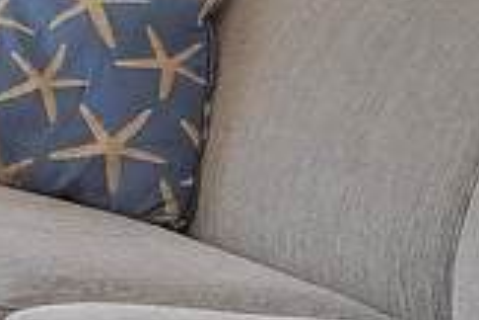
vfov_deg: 9.7
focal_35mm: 134
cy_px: -281
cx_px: -1174
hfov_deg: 9.5
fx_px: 1783
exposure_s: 1/6
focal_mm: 17
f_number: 8
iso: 100
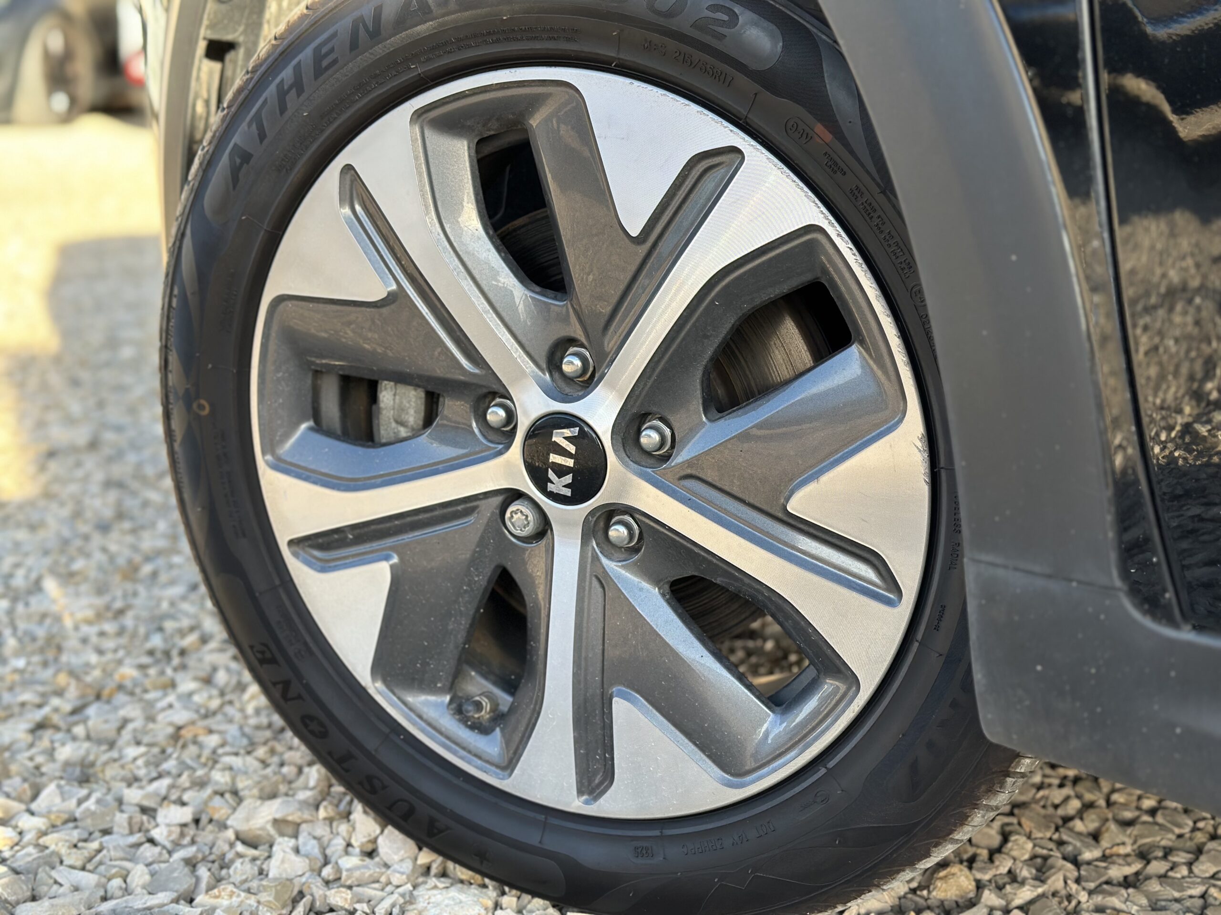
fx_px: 1693
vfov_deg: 30.3
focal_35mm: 48
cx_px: 610
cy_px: 458
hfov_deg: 39.7
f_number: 1.78
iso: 80
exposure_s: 1/541
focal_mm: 6.86
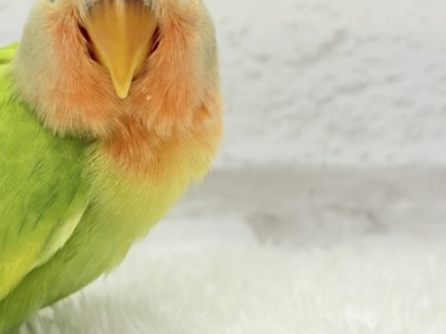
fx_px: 1236
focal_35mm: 96
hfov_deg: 20.3
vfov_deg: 15.2
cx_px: 111
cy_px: 45
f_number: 1.6
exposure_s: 1/100
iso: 64
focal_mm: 5.96
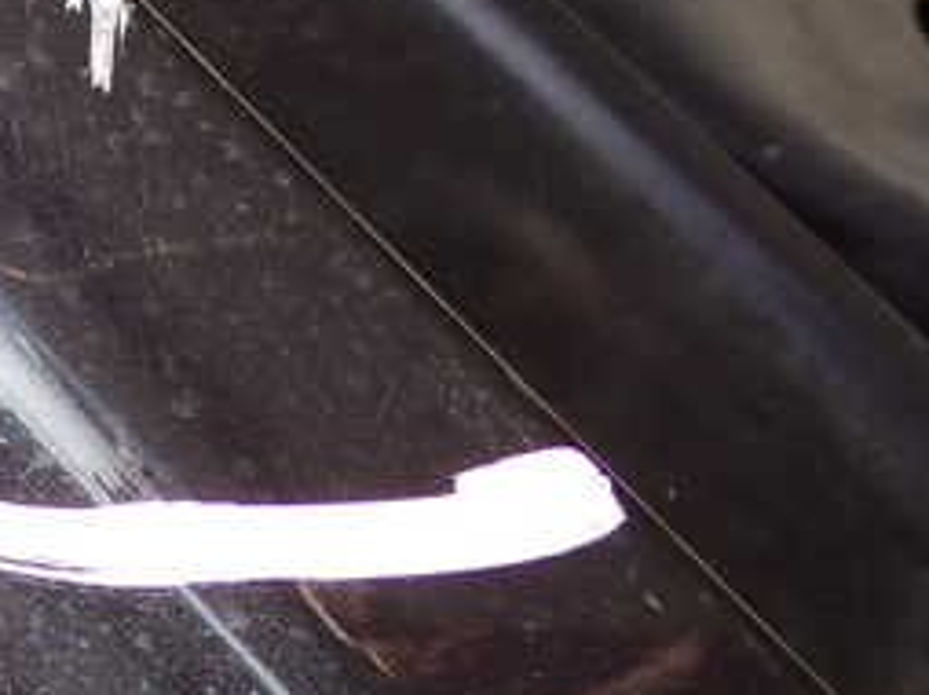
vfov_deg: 15.2
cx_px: -106
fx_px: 2601
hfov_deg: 19.4
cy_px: 212
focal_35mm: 97
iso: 100
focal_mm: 7.31
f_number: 2.8
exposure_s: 1/160
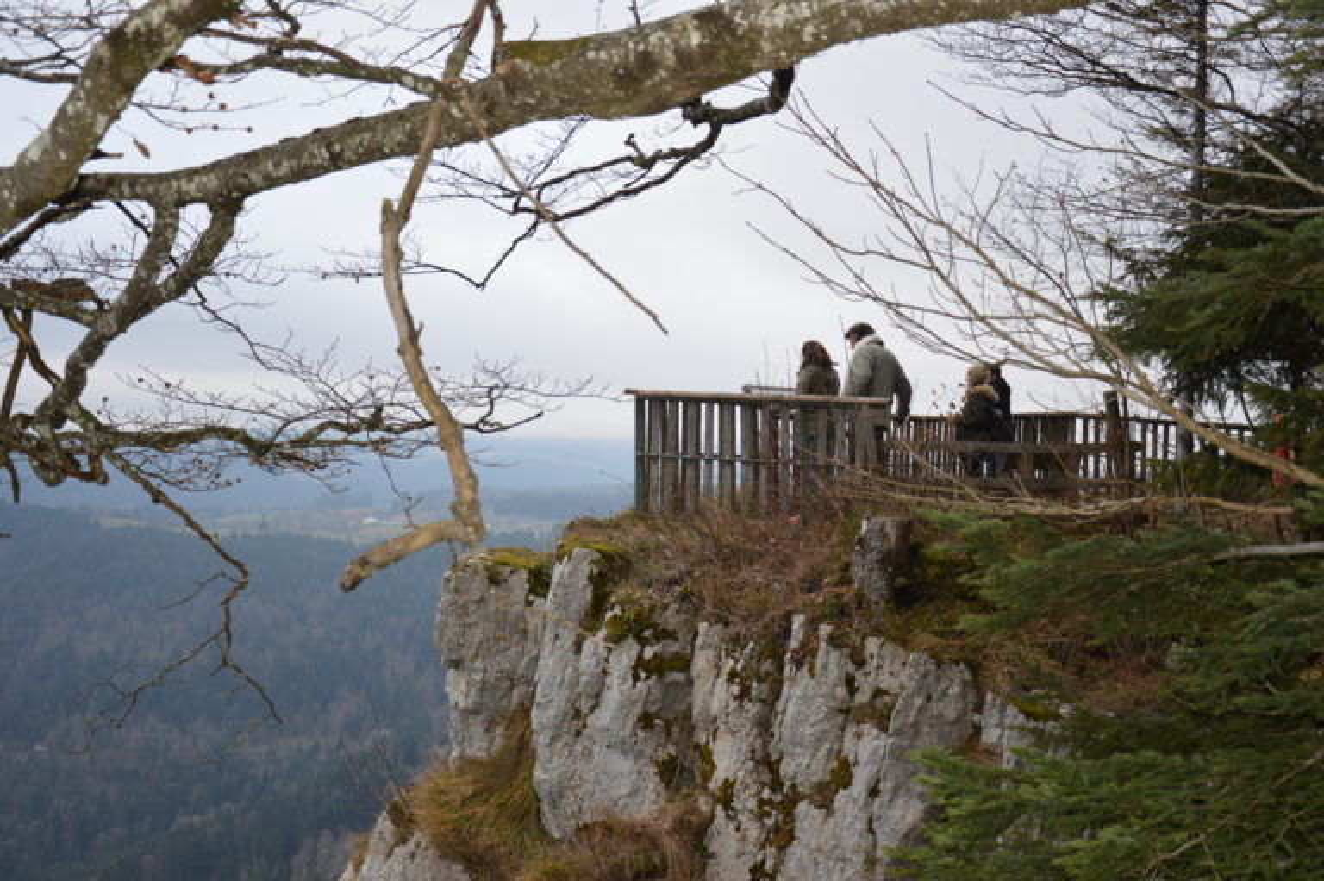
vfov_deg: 28.0
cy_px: 440
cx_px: 662
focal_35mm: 48
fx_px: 1764
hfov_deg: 41.1
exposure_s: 1/125
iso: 250
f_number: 4.2
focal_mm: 32
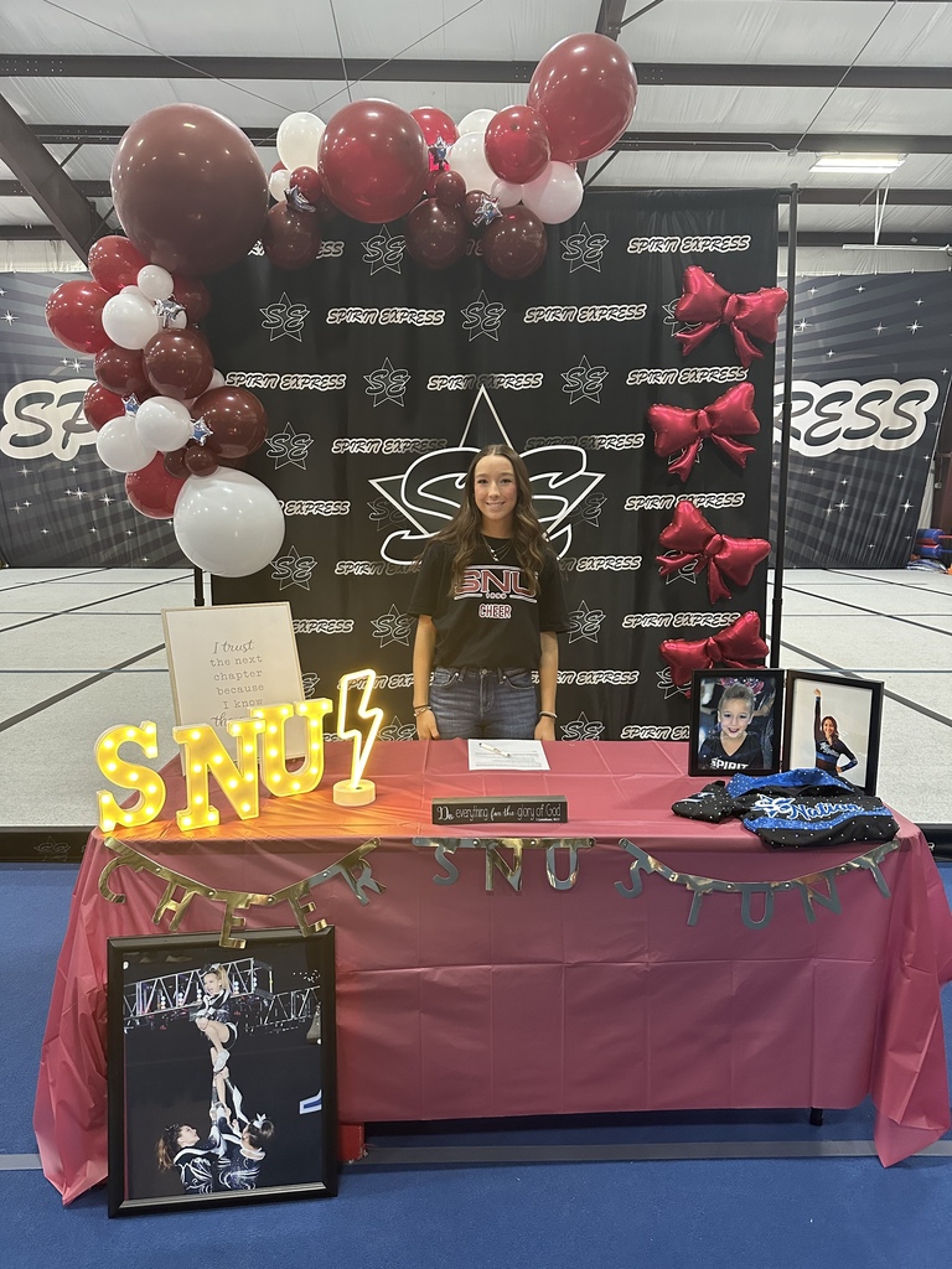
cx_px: 476
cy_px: 634
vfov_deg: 71.6
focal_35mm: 24
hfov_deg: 56.8
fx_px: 880
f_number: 1.78
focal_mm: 6.86
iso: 500
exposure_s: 1/60
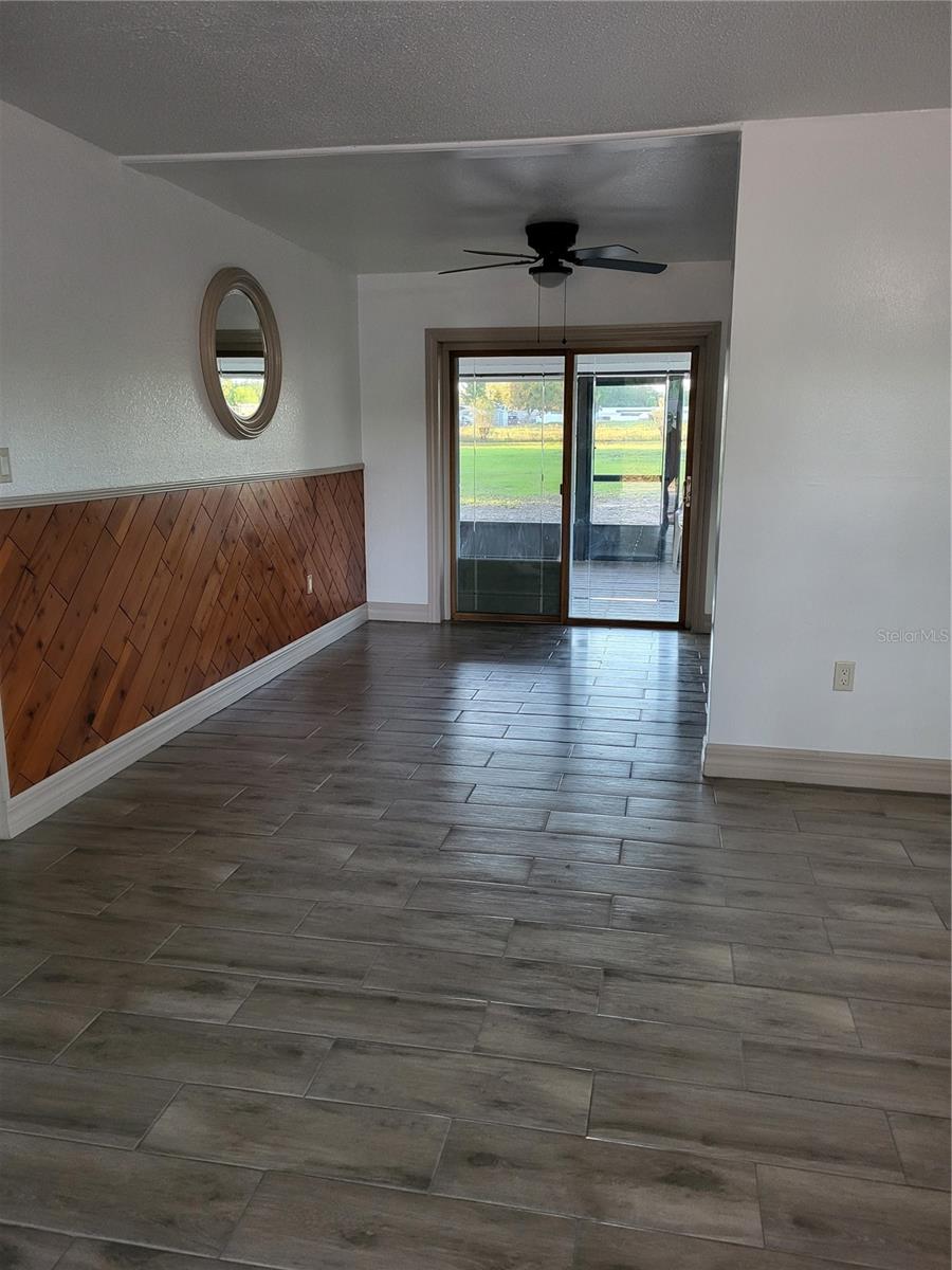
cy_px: 635
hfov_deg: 53.1
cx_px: 476
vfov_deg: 67.3
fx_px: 953
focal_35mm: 26
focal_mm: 5.4
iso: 400
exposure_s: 1/50
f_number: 1.8
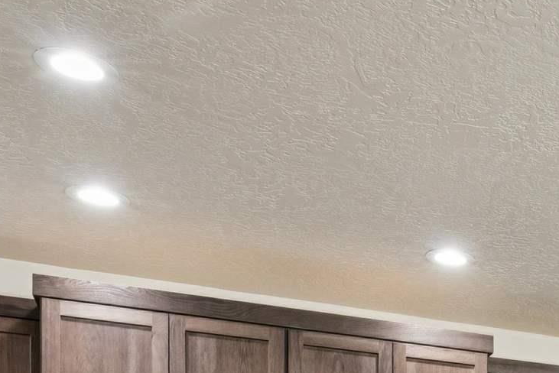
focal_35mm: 66
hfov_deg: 25.5
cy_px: 628
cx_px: 750
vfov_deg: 17.5
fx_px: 1031
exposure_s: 1/4
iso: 400
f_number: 13
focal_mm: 15.8
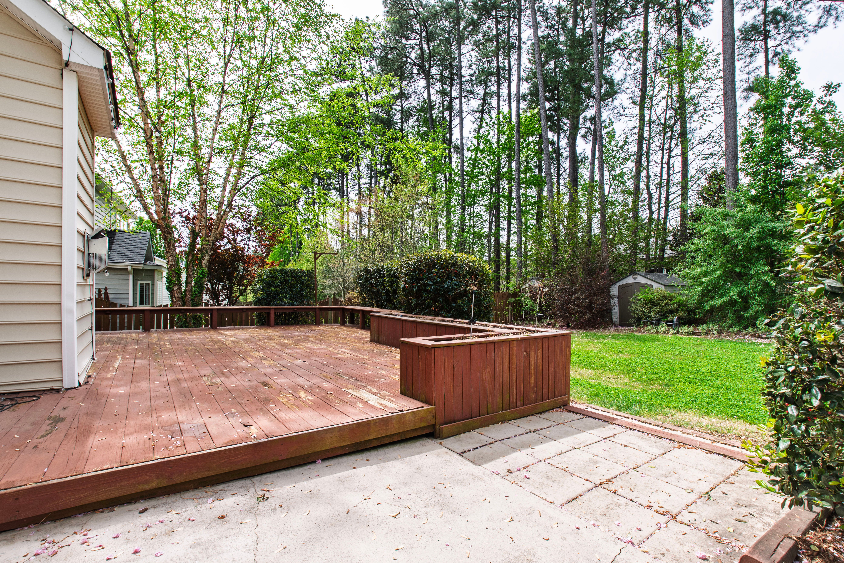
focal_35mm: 15
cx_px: 422
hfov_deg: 100.4
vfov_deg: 77.3
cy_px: 282
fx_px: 352
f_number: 8
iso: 100
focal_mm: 10
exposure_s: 1/100
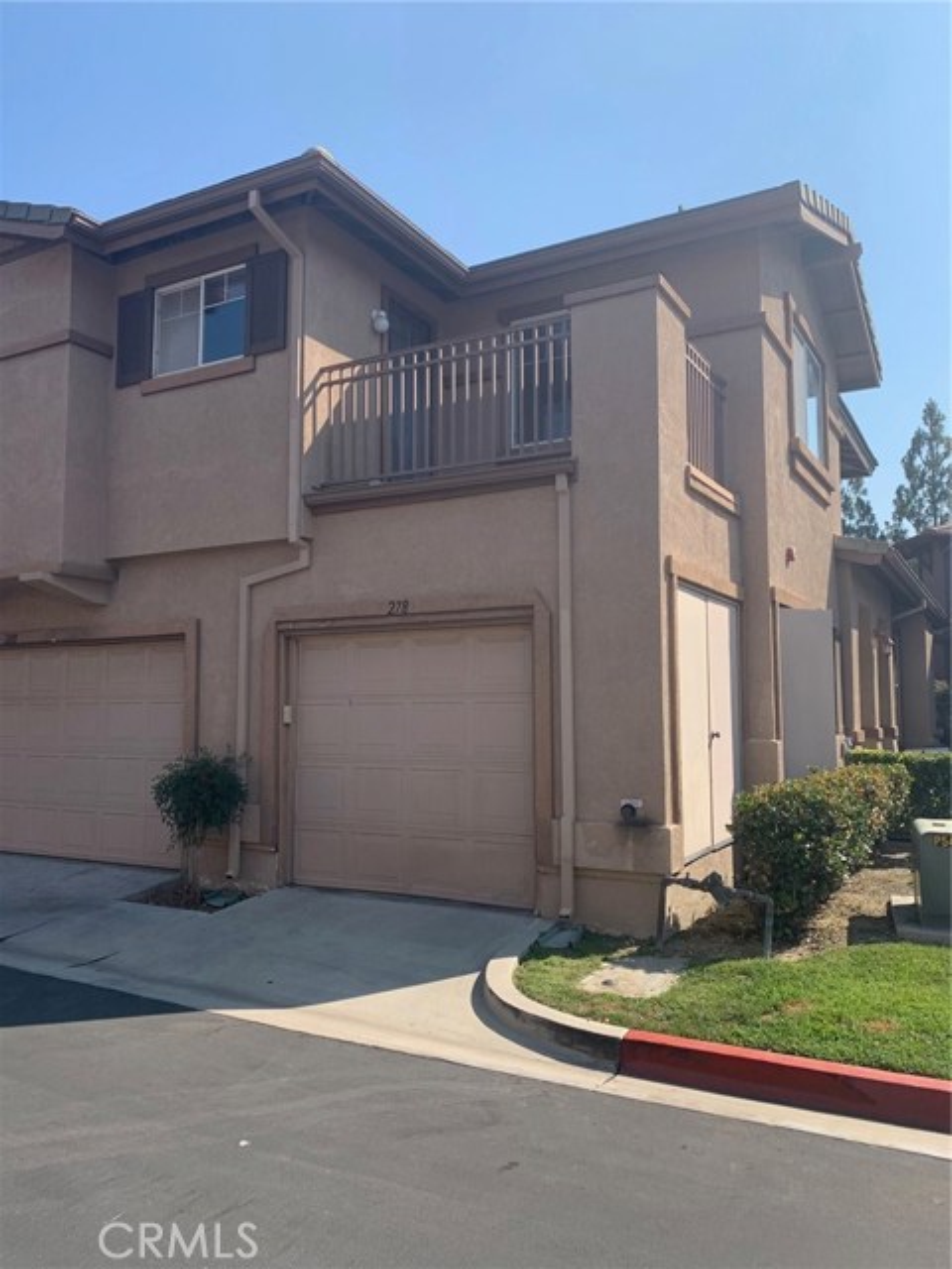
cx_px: 476
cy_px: 634
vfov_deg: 67.3
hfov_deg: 53.1
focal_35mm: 26
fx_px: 953
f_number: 1.8
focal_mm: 4.25
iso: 25
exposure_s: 1/1634
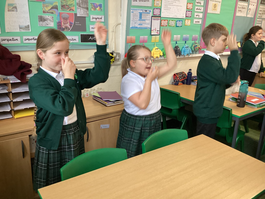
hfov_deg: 58.4
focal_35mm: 31
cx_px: 132
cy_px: 100
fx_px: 237
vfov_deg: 45.4
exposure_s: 1/50
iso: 160
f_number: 2.4
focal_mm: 3.3
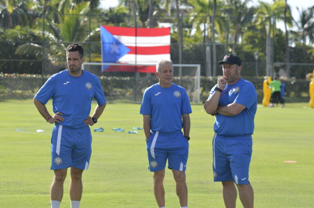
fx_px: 1463
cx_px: 157
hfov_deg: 12.3
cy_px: 104
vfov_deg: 8.1
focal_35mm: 168
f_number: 5
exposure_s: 1/1250
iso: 400
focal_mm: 112
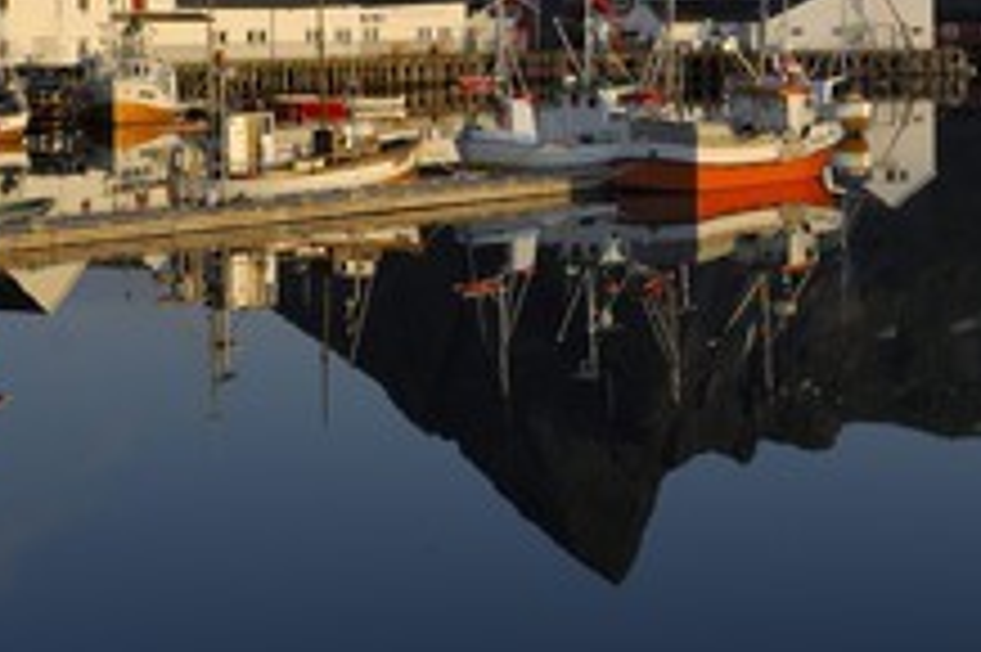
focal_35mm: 81
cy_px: 31
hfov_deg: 24.3
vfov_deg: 16.5
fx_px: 2206
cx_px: 889
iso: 100
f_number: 6.7
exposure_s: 1/160
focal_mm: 28
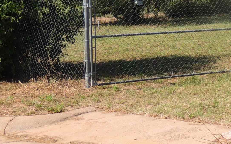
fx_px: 894
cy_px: 9
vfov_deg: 9.2
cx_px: 314
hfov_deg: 14.0
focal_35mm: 142
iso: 100
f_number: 3.5
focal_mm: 8.3
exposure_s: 1/800
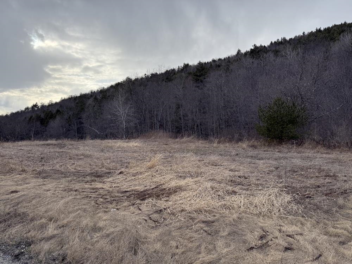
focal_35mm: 24
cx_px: 176
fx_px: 244
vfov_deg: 56.8
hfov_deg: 71.6
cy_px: 132
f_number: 1.78
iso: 100
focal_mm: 6.76
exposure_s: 1/2299
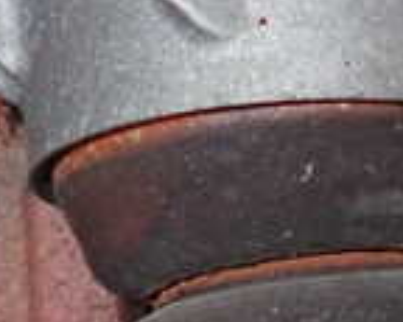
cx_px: 308
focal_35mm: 102
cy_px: 288
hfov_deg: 18.7
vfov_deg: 14.9
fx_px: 1216
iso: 400
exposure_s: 1/100
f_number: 5.6
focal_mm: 4.5
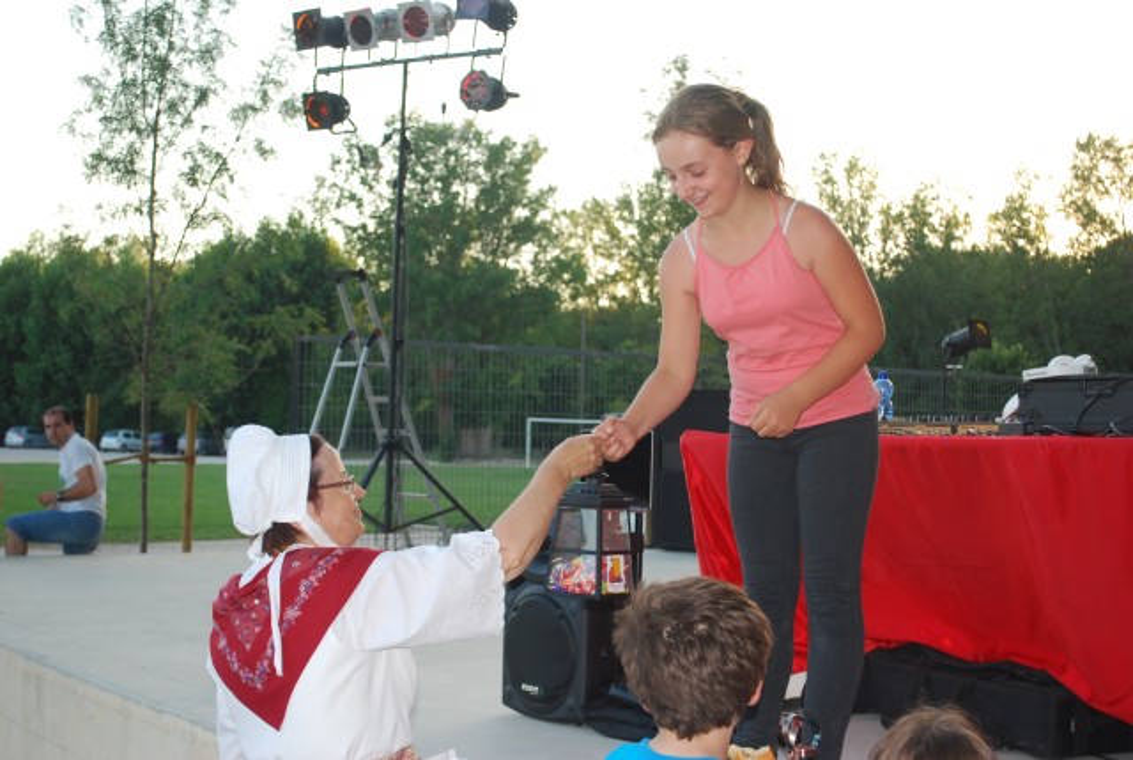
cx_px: 566
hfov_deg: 38.8
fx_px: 1608
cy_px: 380
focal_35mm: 51
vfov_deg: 26.6
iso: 200
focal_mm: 34
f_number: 5
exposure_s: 1/60
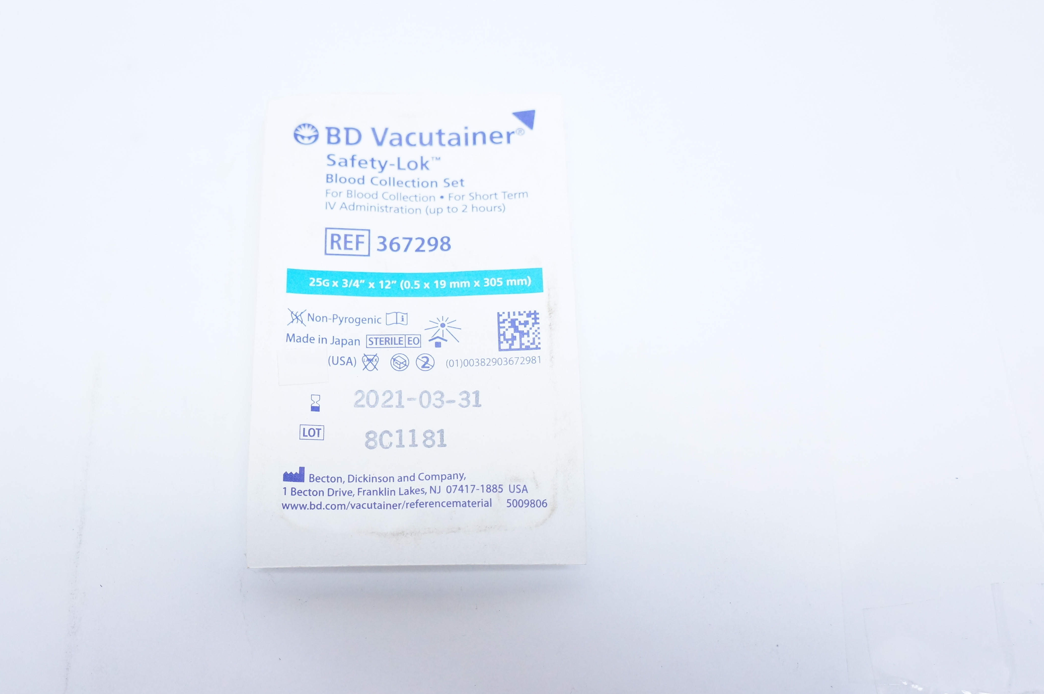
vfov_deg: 36.2
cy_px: 364
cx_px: 457
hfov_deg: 52.3
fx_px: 1060
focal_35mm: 37
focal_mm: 21
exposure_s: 1/100
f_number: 5.6
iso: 1600
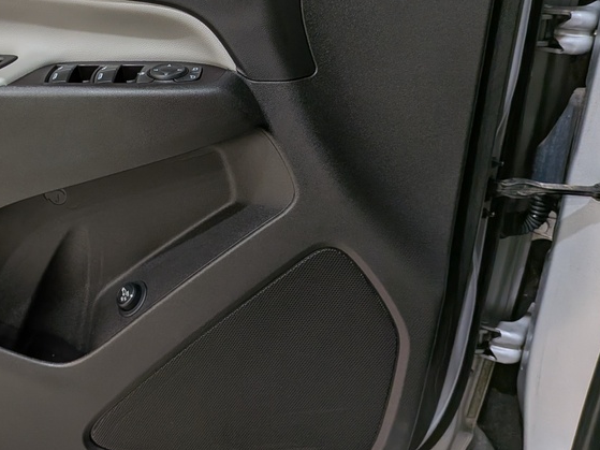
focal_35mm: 44
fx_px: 762
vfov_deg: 32.6
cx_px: 63
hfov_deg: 39.9
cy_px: 154
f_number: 1.7
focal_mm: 4.53
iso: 110
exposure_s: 1/100
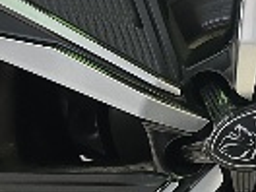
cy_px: 72
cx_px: 326
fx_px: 606
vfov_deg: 18.0
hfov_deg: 21.7
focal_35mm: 82
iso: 1000
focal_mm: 5.7
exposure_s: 1/17
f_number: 1.5
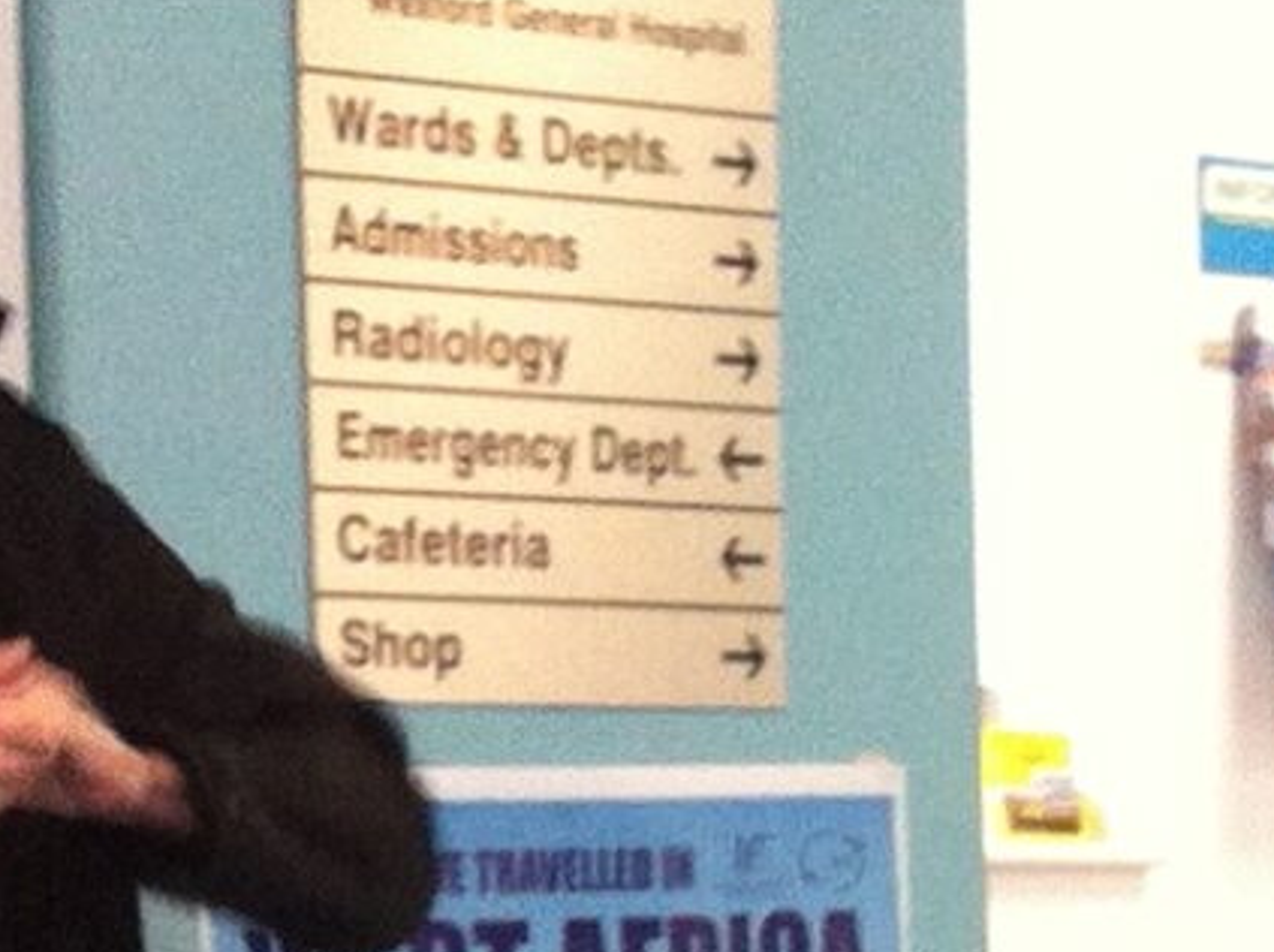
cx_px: 3439
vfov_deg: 6.6
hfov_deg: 8.3
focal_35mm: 212
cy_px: 2407
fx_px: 7791
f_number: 2.8
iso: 125
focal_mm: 3.85
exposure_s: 1/15
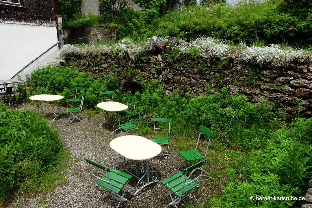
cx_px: 156
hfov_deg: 73.7
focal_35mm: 24
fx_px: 208
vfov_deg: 53.1
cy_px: 104
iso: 125
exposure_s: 1/125
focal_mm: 8.8
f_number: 11
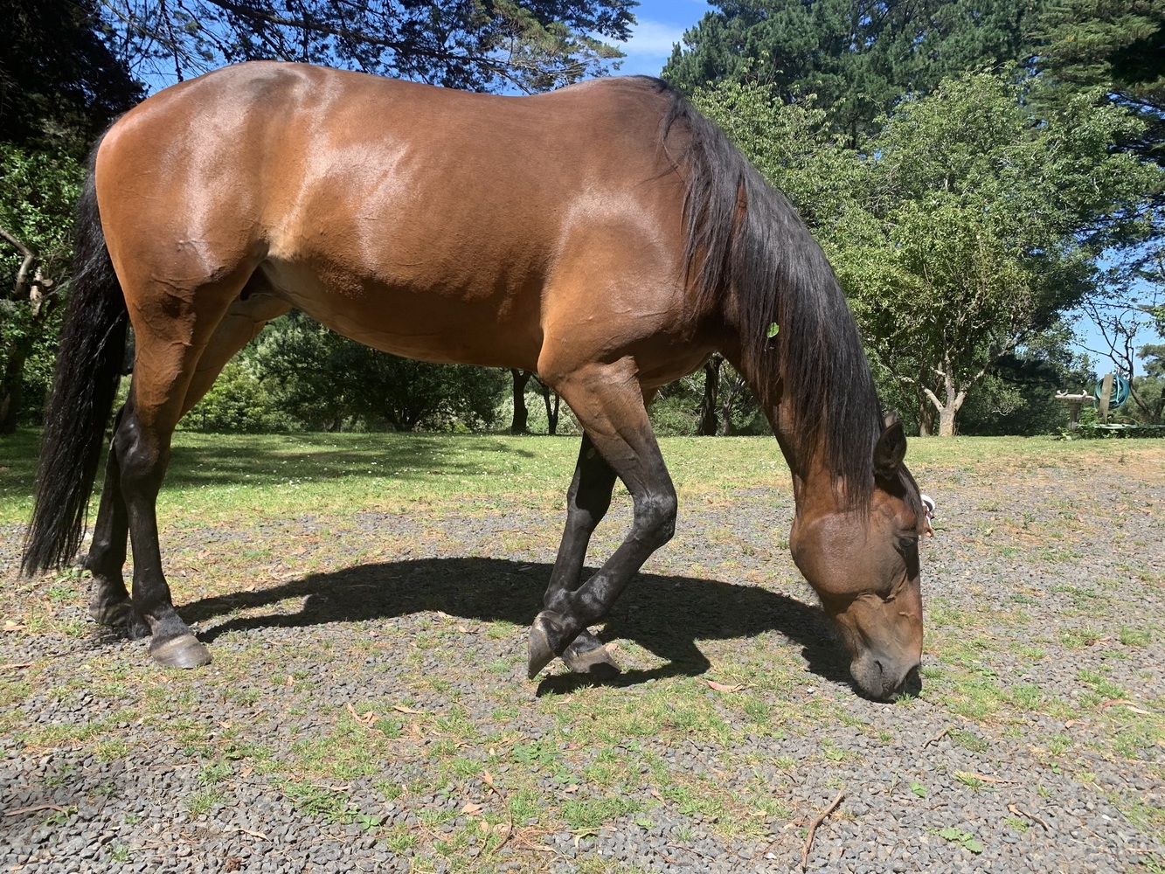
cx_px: 582
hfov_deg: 67.3
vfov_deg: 53.1
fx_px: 875
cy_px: 437
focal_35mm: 26
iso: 25
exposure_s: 1/856
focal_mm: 4.25
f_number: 1.8
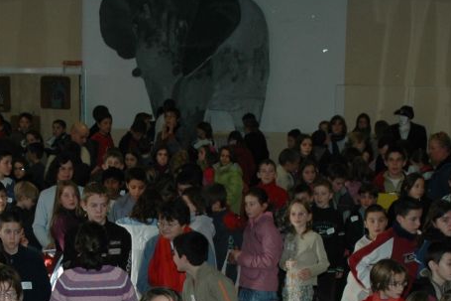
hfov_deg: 18.7
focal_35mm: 109
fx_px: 1365
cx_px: 139
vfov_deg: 12.4
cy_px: 327
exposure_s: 1/60
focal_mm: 22
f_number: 4
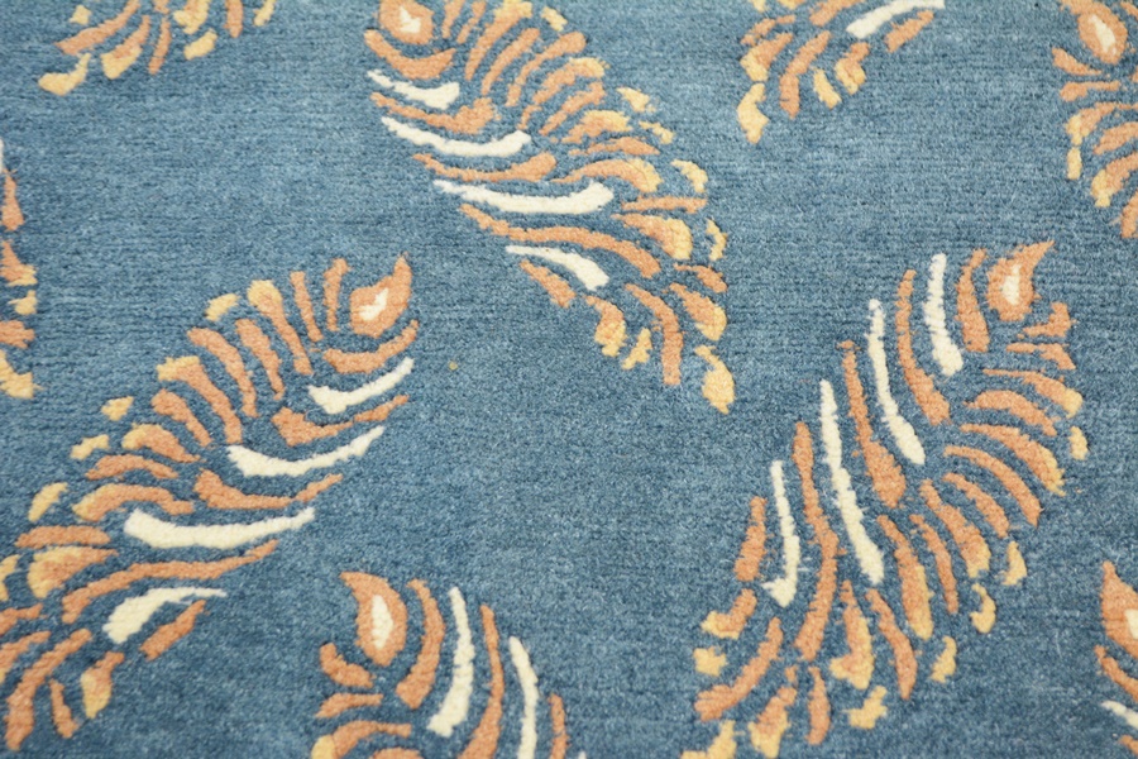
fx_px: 1991
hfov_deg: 31.9
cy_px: 380
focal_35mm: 63
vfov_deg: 21.6
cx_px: 569
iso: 900
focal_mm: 42
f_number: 5.3
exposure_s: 1/30
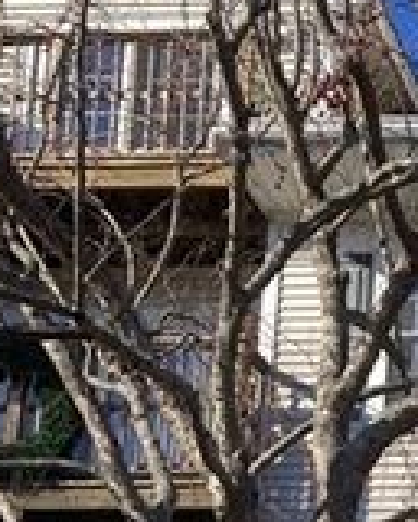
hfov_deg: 12.3
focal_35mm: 114
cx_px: 767
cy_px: 827
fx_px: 1763
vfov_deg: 15.3
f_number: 1.8
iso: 20
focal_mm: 3.99
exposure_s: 1/1372
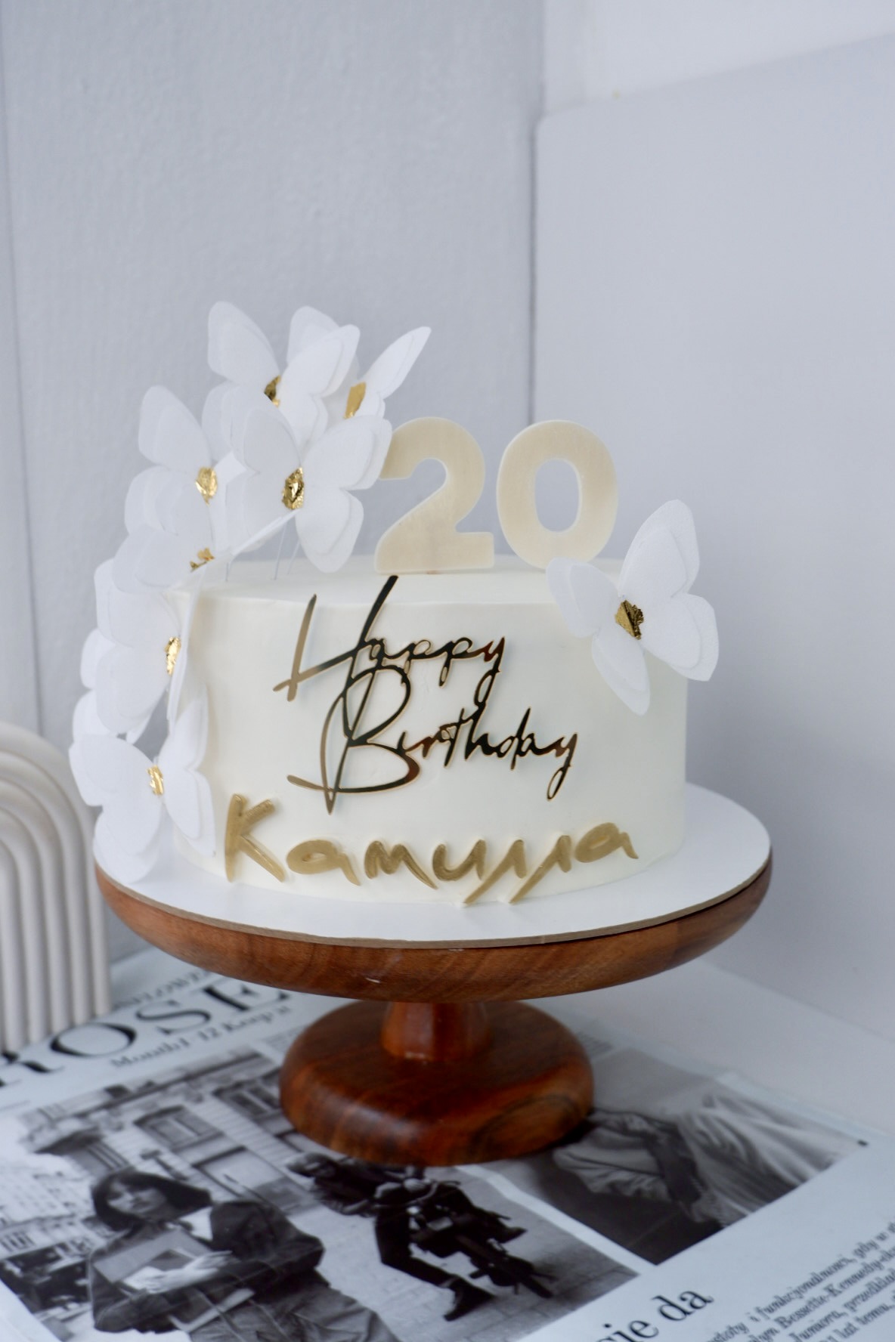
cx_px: 448
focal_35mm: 38
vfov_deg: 50.7
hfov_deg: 35.1
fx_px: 1417
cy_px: 671
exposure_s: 1/10
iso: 400
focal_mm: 25.6
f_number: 4.4
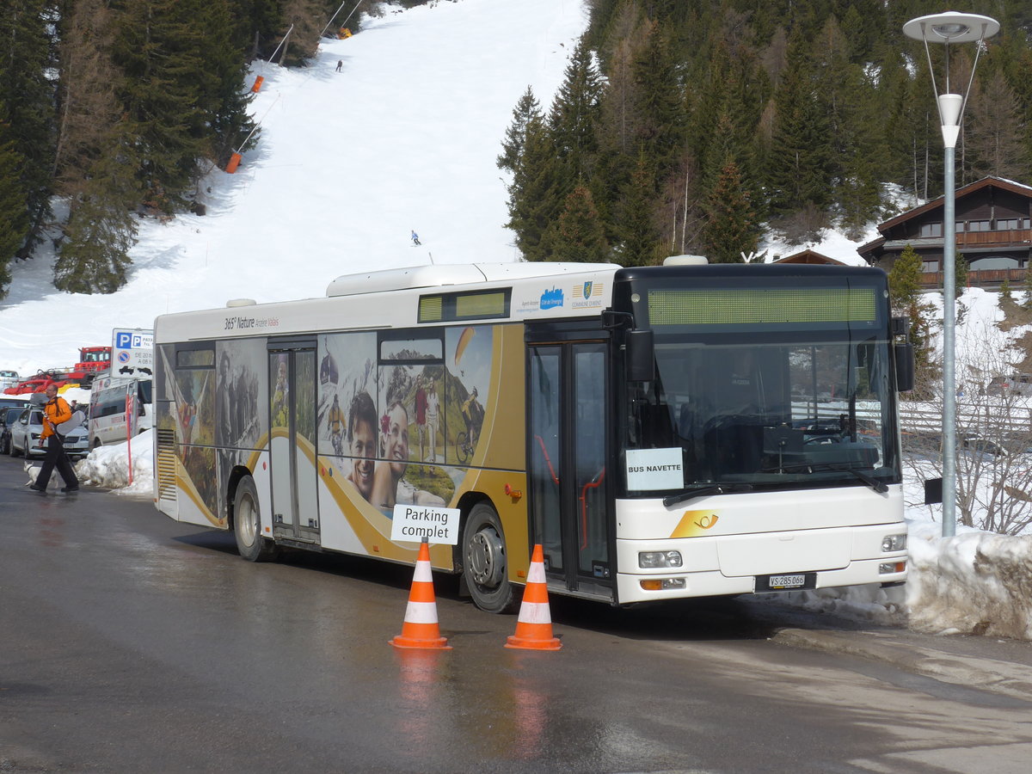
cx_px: 516
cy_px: 387
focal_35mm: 74
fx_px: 2206
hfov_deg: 26.3
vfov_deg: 19.9
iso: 80
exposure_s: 1/1000
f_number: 4.2
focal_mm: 15
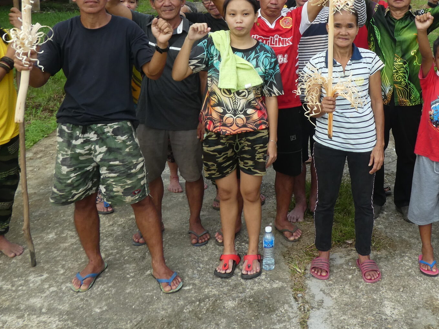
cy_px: 40
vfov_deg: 30.9
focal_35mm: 45
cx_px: 335
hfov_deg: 40.7
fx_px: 571
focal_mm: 4.3
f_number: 3.3
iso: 80
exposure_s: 1/200
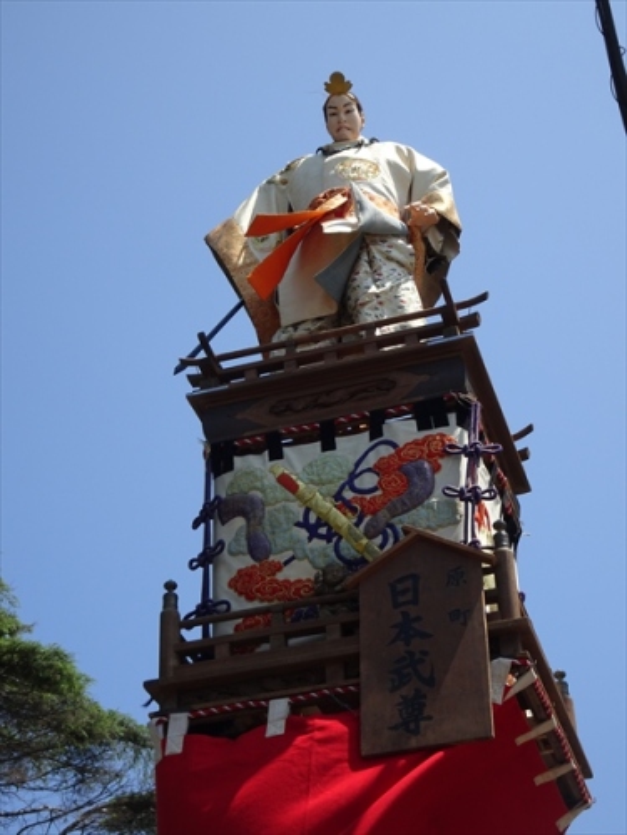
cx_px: 314
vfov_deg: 27.8
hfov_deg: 21.0
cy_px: 418
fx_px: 1691
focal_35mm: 70
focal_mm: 12.01
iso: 80
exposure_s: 1/500
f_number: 5
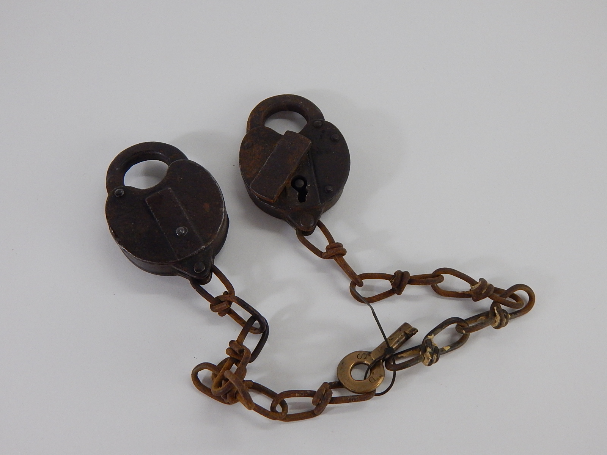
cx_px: 304
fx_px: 544
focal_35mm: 31
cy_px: 228
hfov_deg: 58.4
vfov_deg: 45.4
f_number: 3.2
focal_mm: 5.6
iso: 400
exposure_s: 1/200
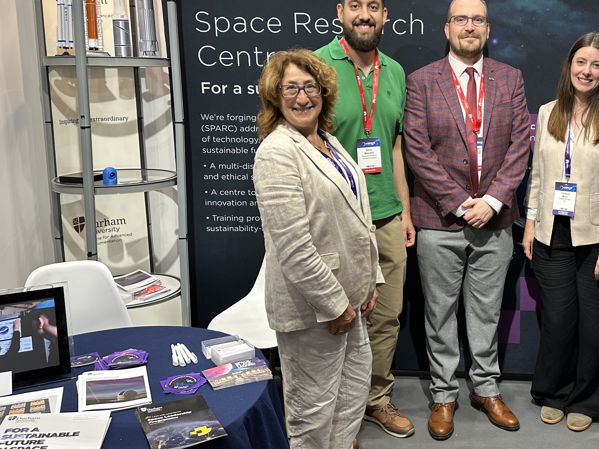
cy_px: 171
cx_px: 436
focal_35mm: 38
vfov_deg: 37.5
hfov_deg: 47.5
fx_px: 658
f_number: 1.78
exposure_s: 1/50
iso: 125
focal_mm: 6.86
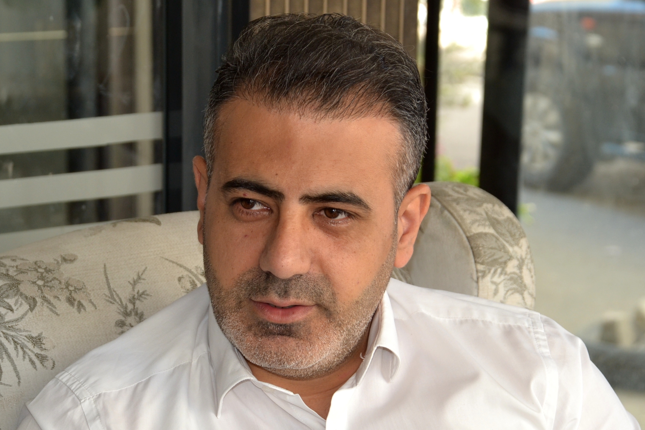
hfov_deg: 15.5
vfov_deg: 10.4
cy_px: 272
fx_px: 2365
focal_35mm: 132
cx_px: 298
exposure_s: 1/80
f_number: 5.3
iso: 400
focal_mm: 66
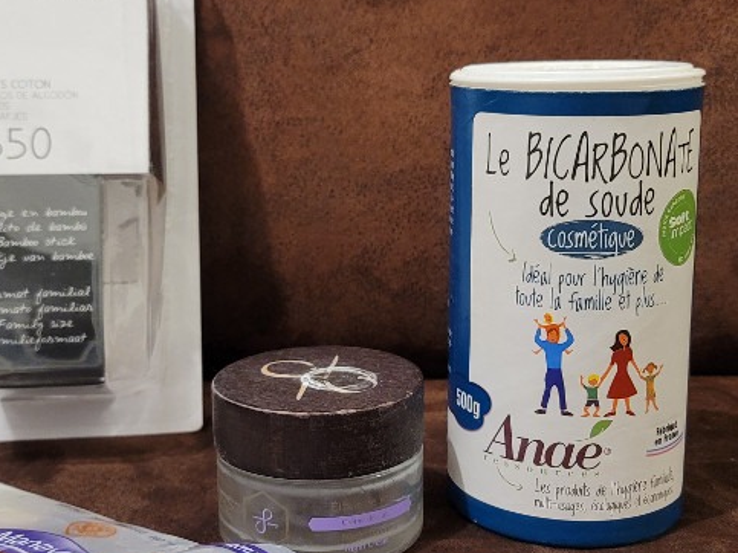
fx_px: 1130
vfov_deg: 27.5
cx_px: 299
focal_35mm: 53
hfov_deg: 36.1
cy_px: 234
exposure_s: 1/50
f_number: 1.8
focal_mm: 7
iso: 640
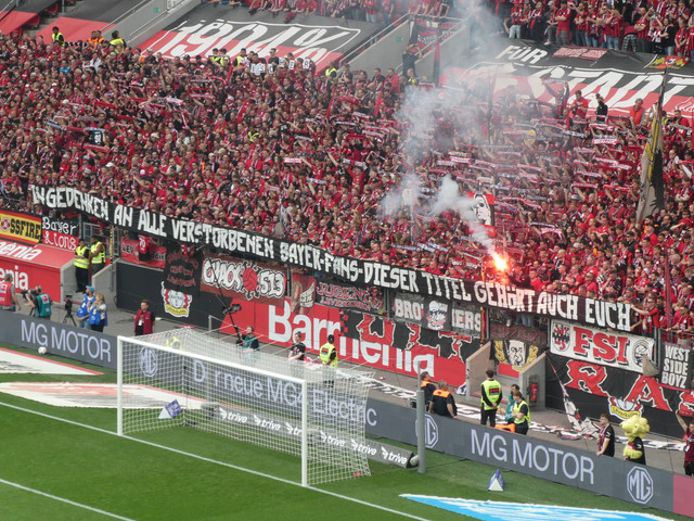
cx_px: 347
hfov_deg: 11.5
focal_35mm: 172
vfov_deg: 8.6
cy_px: 260
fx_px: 3448
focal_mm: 30.9
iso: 100
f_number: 5.6
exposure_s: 1/80
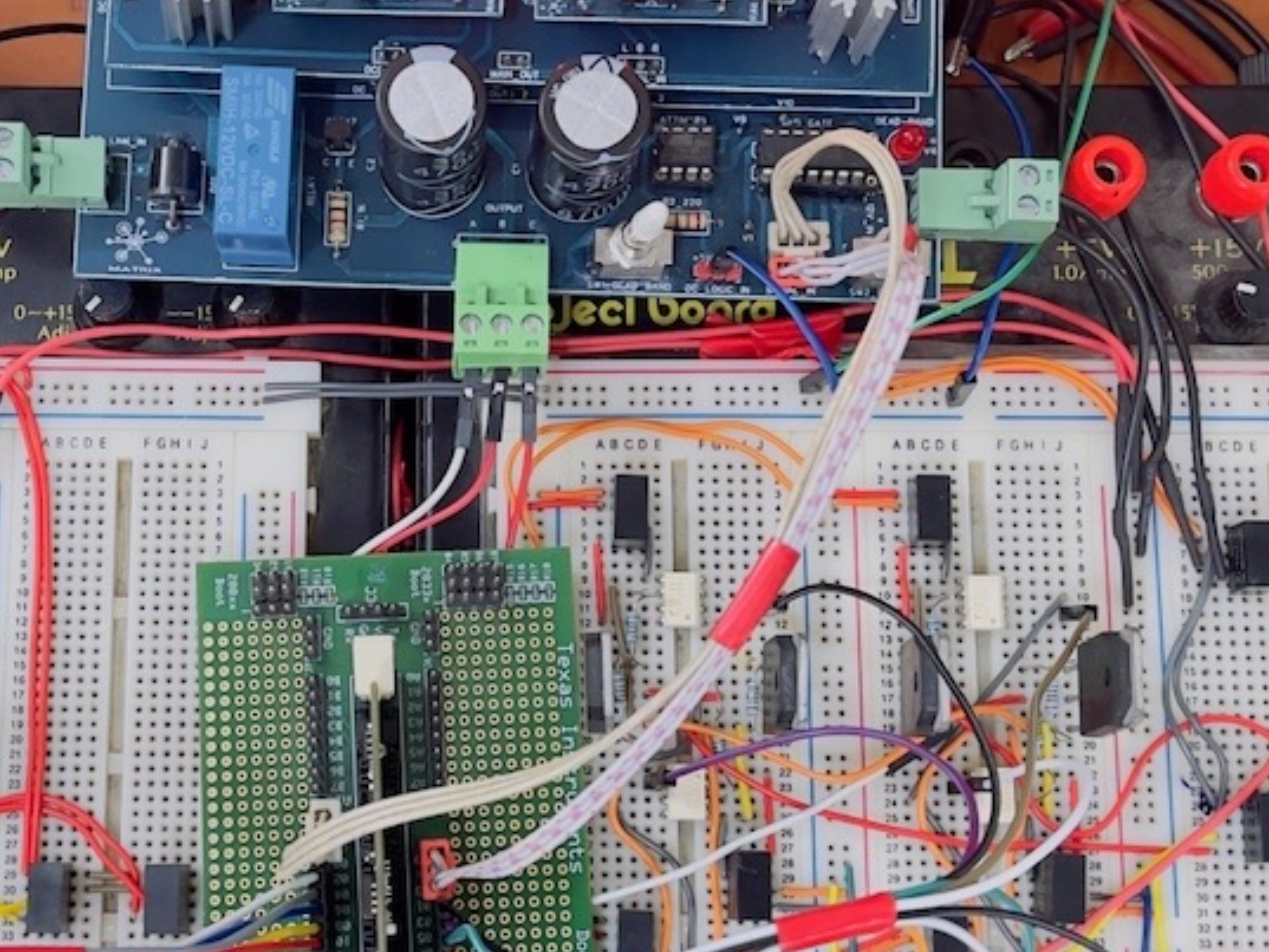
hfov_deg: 30.9
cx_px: 397
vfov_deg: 23.7
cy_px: 451
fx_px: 2273
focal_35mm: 62
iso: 320
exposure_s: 1/50
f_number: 1.6
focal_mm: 5.1
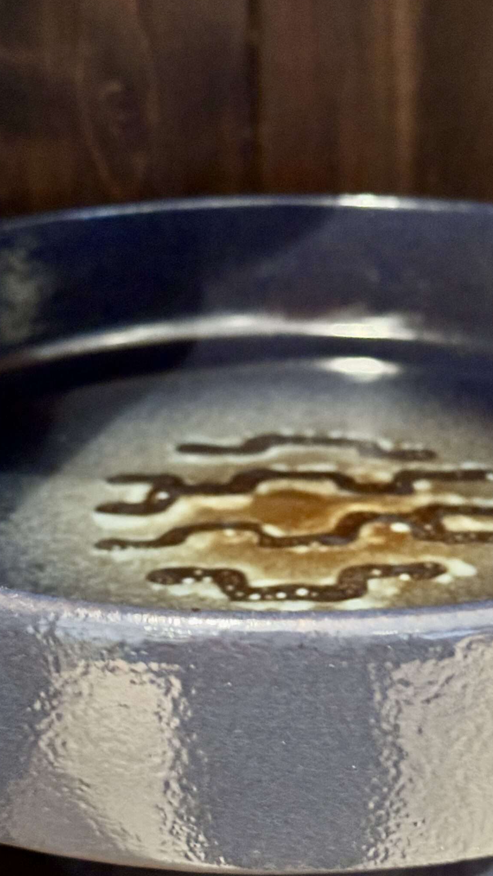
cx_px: 347
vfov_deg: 31.9
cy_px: 471
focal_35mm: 66
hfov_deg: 18.2
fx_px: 1534
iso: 1250
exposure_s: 1/20
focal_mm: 6.76
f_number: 1.78
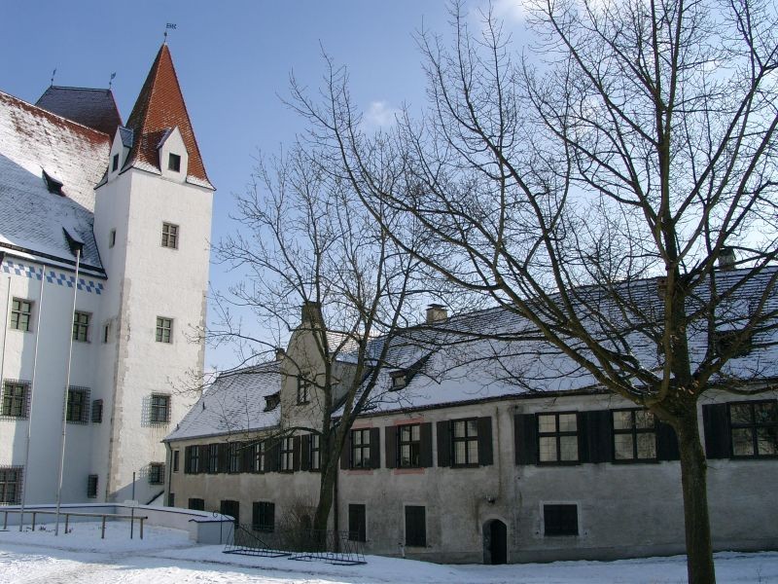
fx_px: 764
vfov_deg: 41.8
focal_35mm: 34
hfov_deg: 54.0
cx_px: 389
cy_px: 292
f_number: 5.6
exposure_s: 1/506
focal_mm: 7.16
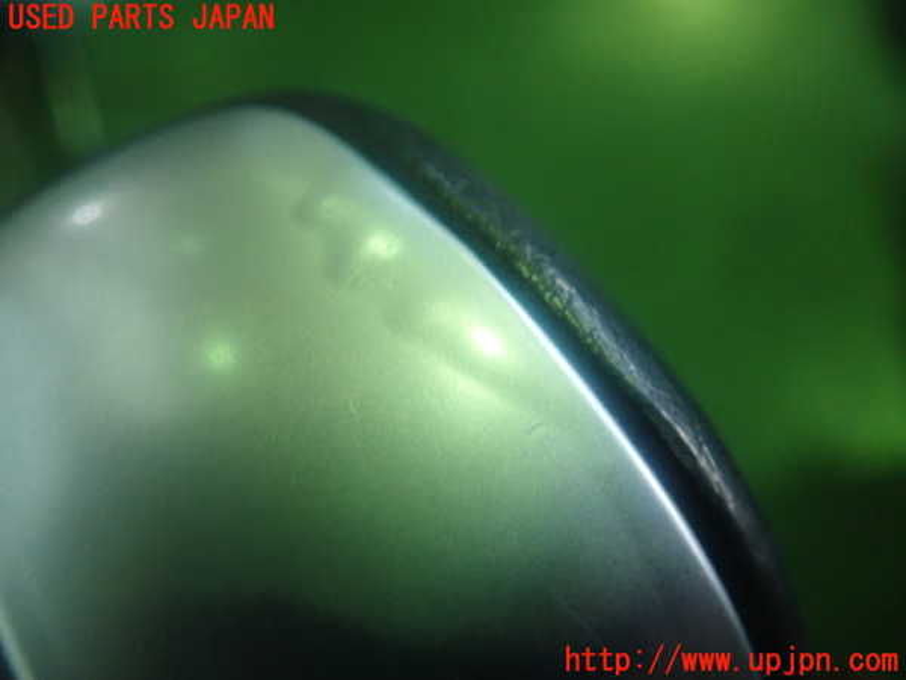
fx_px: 785
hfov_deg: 60.0
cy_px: 340
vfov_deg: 46.8
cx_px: 453
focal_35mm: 30
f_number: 2.3
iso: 800
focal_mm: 5.5
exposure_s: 1/40
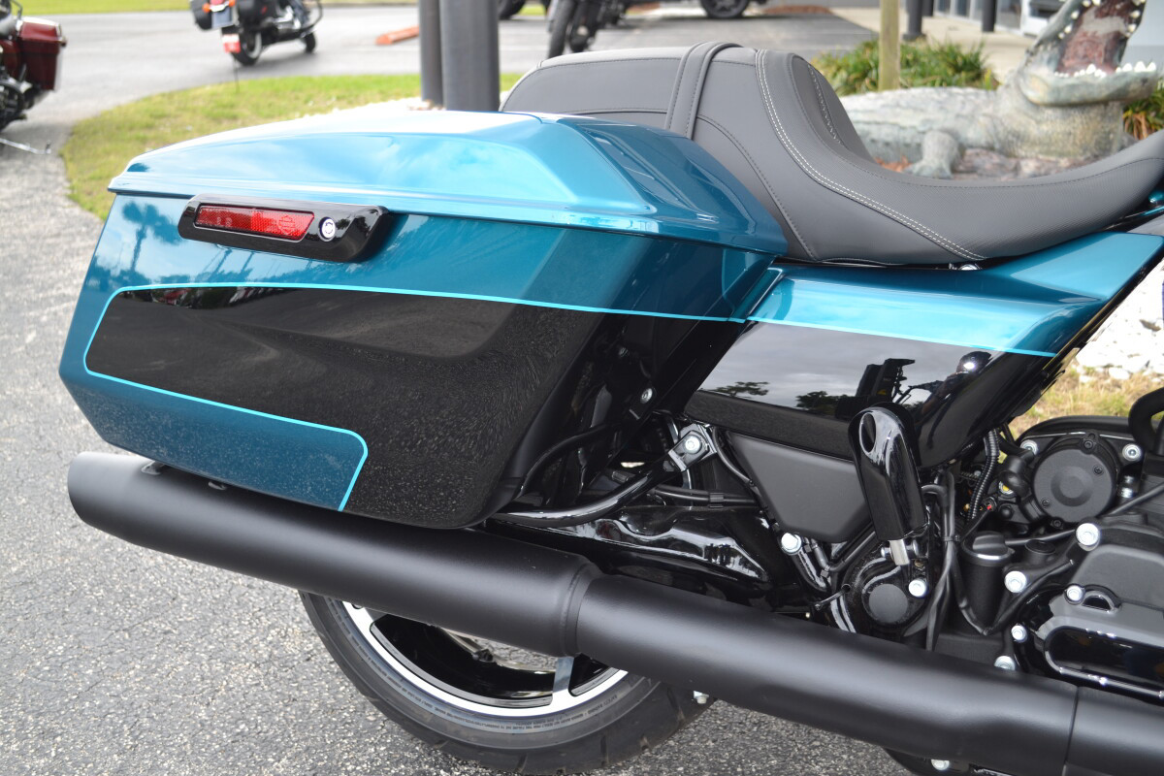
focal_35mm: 39
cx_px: 582
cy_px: 388
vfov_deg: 34.2
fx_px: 1261
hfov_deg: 49.6
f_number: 4.2
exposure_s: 1/125
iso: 140
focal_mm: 26
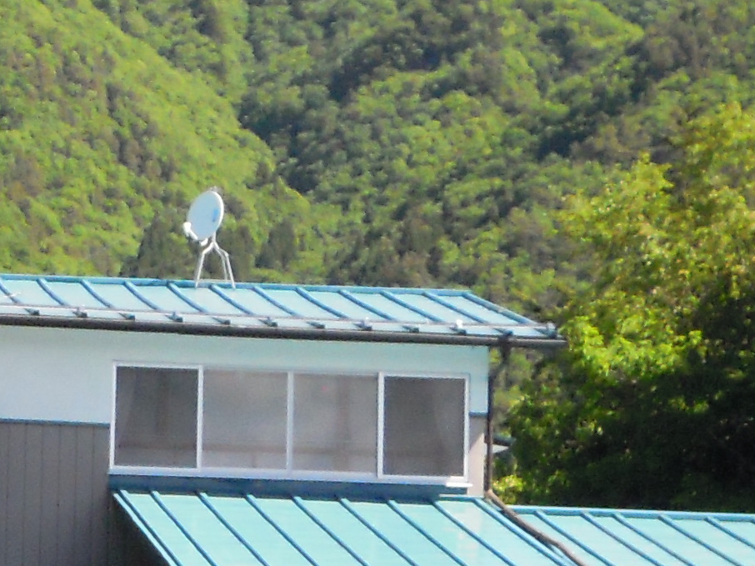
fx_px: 3467
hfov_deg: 12.1
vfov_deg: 9.3
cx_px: -221
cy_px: 600
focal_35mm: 159
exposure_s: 1/500
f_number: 6
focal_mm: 6.4
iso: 400
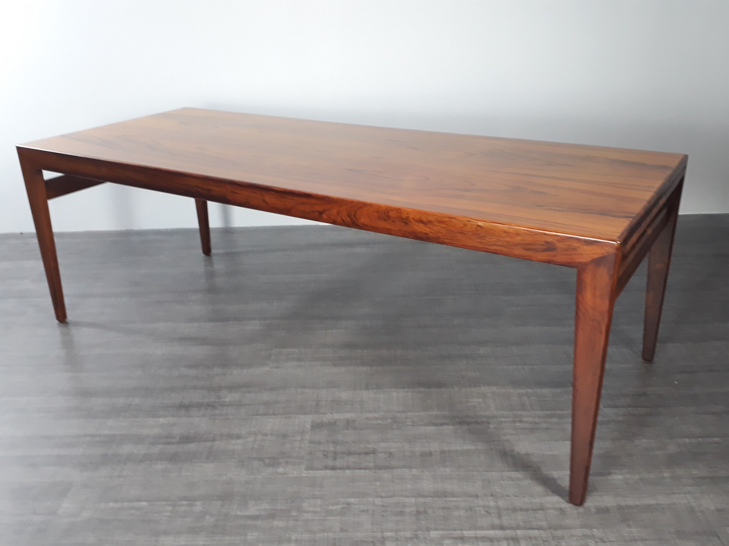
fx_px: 569
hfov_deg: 65.3
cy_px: 273
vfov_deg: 51.4
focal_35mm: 27
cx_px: 364
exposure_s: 1/17
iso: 200
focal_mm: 3.6
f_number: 1.9
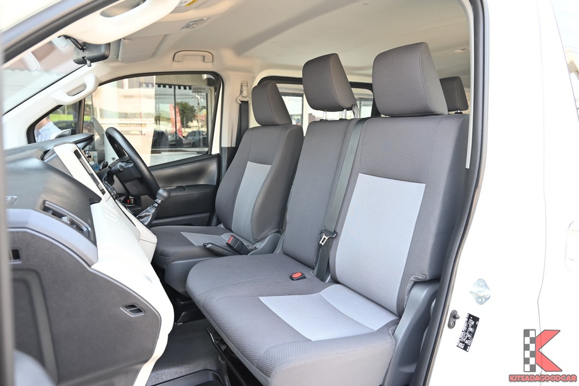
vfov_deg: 53.2
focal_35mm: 24
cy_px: 193
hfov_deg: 73.7
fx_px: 386
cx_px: 290
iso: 400
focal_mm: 24
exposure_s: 1/45
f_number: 6.7
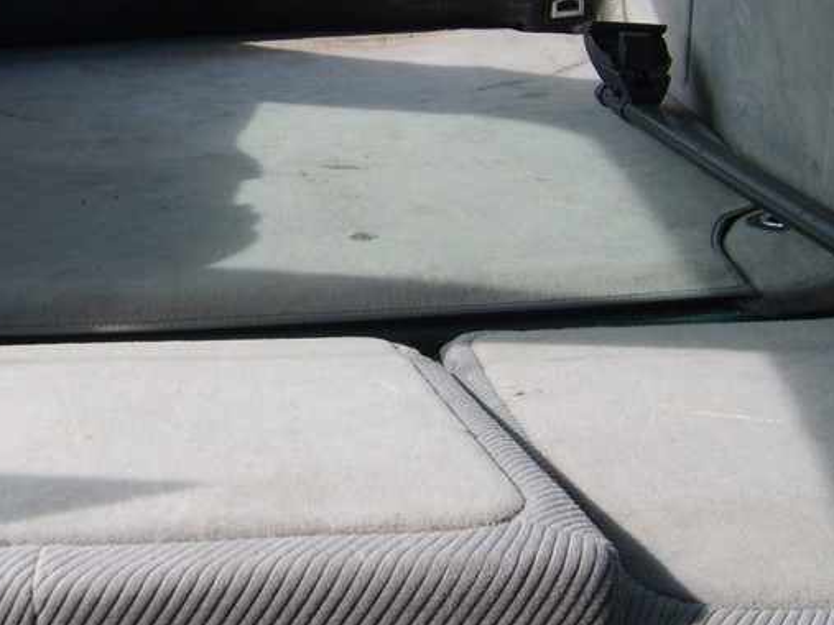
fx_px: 1277
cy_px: 156
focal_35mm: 53
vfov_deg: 27.1
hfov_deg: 35.7
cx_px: 263
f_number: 2.8
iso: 50
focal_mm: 5.8
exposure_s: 1/250
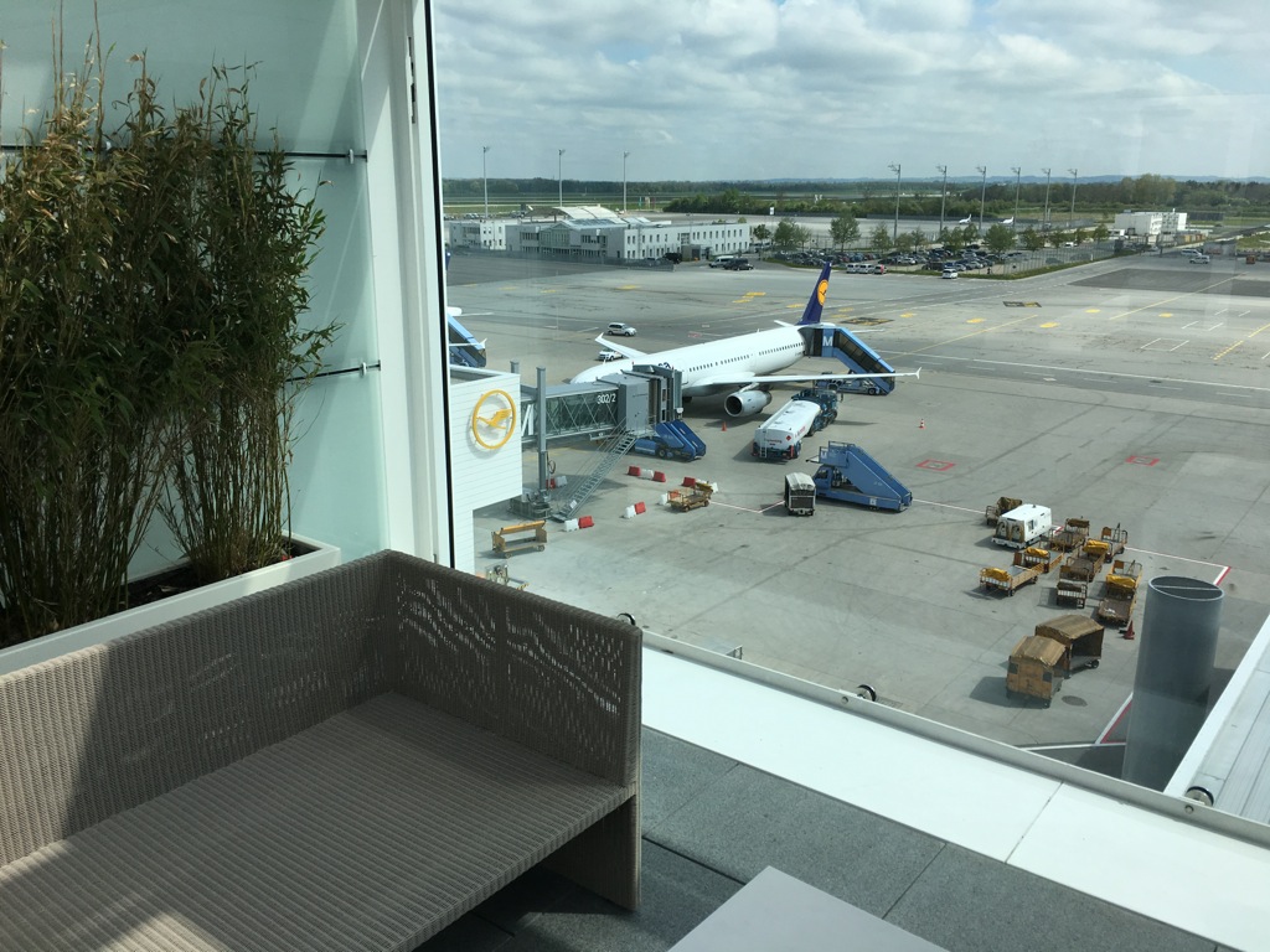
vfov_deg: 48.2
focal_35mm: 29
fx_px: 1064
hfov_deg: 61.7
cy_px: 476
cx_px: 635
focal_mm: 4.15
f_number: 2.2
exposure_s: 1/2404
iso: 25
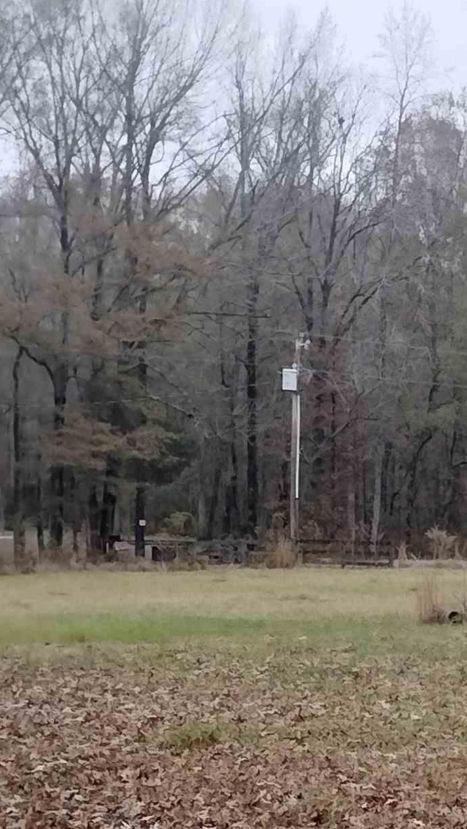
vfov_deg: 27.8
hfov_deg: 14.3
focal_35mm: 74
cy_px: 701
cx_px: 847
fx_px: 1629
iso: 100
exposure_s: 1/276
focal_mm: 4.71
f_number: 1.7
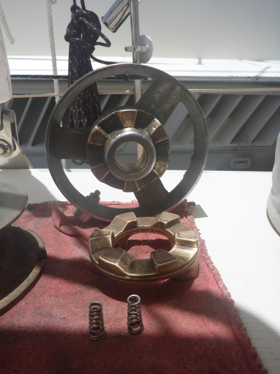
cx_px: 140
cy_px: 187
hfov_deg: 49.7
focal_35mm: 28
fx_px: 302
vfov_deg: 63.4
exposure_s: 1/200
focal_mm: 4.9
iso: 100
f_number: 10
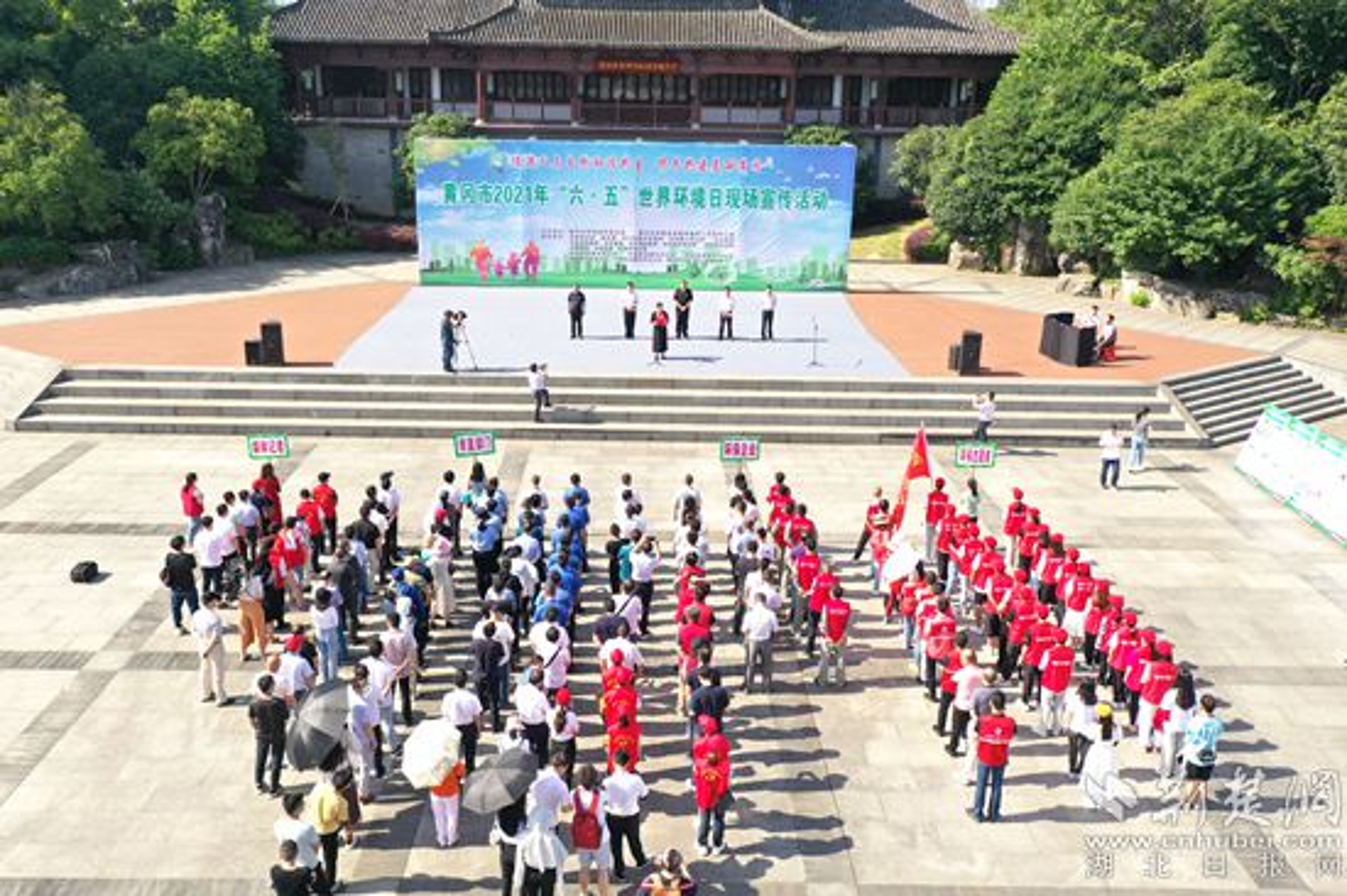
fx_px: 1047
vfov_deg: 46.3
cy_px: 448
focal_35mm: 28
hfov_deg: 65.5
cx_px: 674
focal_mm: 10.26
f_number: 4
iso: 100
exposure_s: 1/500
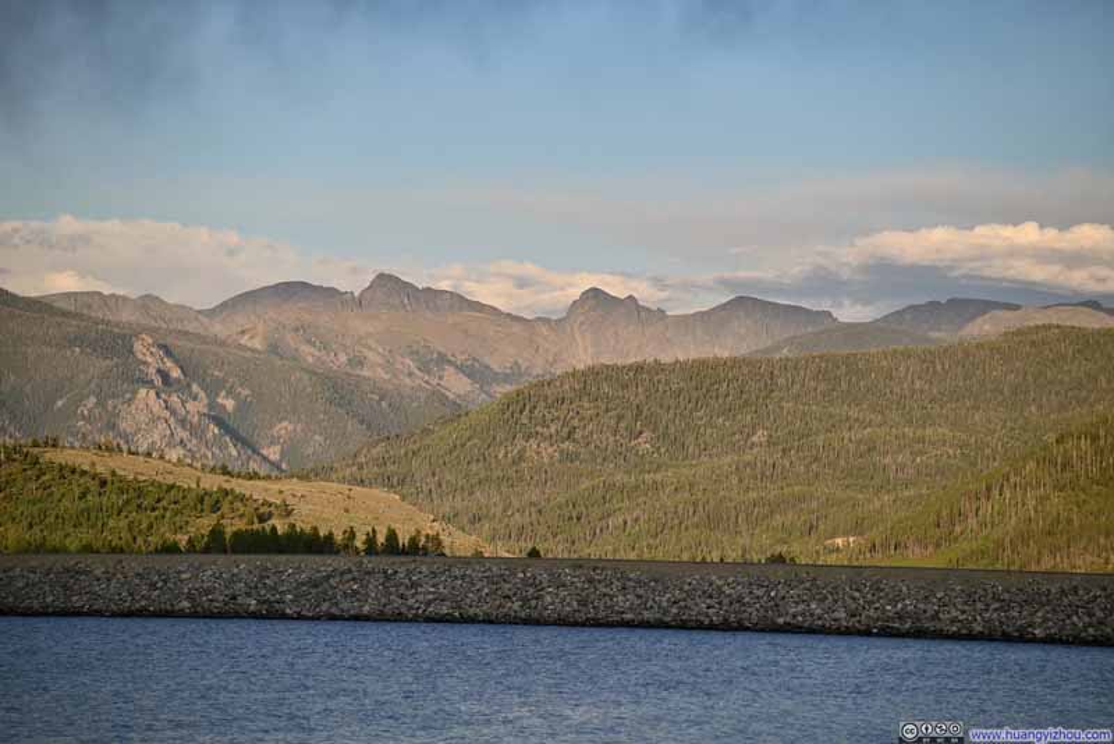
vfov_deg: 9.2
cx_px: 557
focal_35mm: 150
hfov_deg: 13.7
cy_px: 372
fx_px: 4643
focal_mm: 150
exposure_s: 1/500
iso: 100
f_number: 4.5
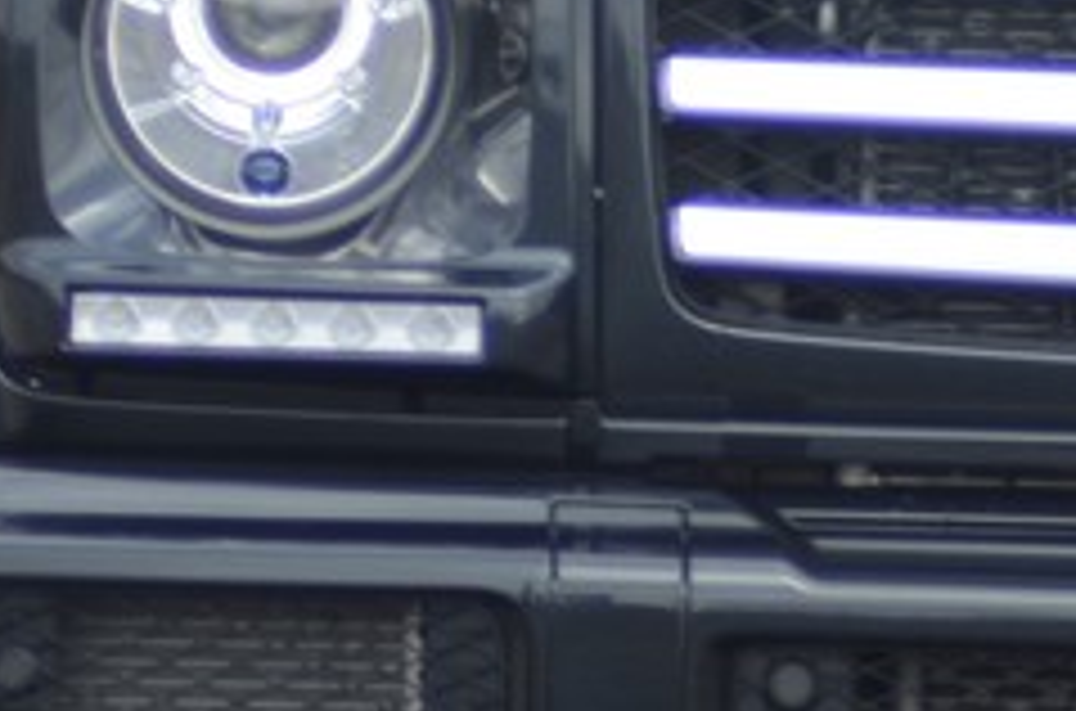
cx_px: 1216
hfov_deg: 1.7
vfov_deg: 1.1
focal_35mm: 1251
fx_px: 37295
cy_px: 151
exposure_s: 1/640
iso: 100
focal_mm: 135
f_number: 3.2
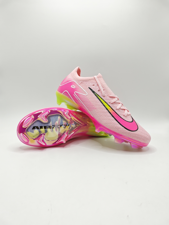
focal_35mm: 23
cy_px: 112
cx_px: 84
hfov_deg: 58.9
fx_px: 150
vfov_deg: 73.9
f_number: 4
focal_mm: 6.68
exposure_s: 1/640
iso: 3200
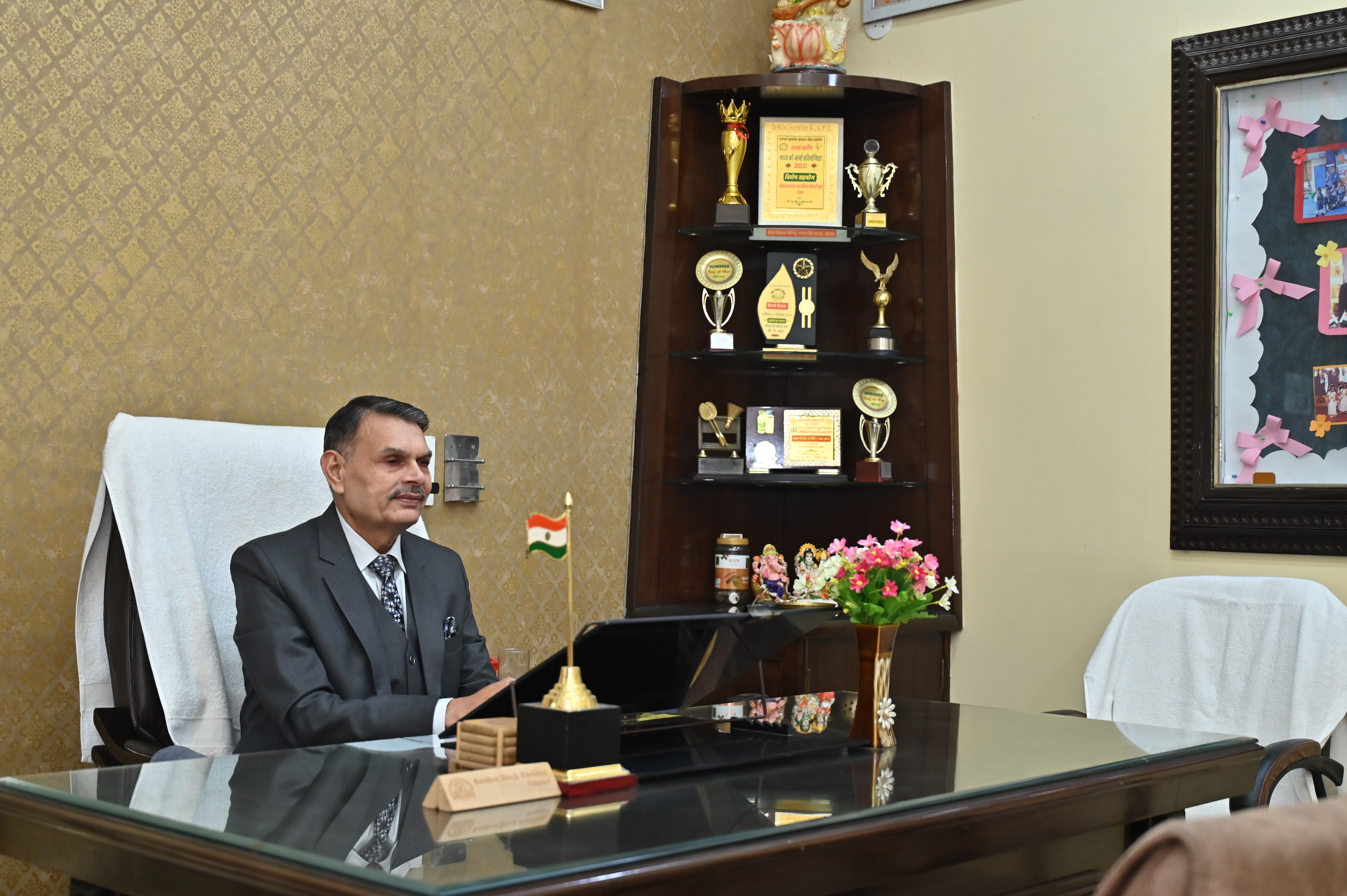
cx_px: 674
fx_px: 1720
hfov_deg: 42.8
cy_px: 448
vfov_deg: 29.2
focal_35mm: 46
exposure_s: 1/200
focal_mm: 46
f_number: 4
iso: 1000
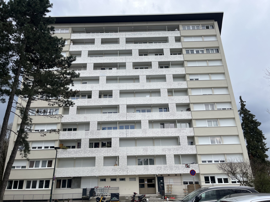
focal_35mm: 26
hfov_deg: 67.3
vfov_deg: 53.1
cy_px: 101
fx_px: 203
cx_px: 135
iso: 50
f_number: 1.6
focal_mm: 5.1
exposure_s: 1/1647
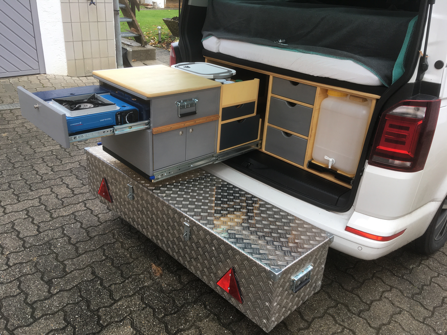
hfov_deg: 61.7
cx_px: 224
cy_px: 168
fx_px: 374
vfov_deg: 48.2
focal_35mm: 29
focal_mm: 4.15
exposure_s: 1/100
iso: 32
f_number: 2.2
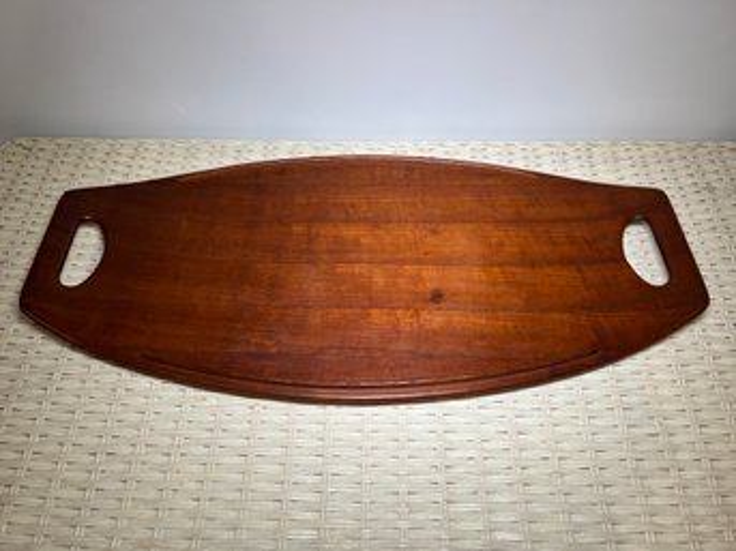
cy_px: 276
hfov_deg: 67.3
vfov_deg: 53.0
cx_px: 368
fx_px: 553
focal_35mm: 26
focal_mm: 5.7
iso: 100
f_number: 1.5
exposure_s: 1/120
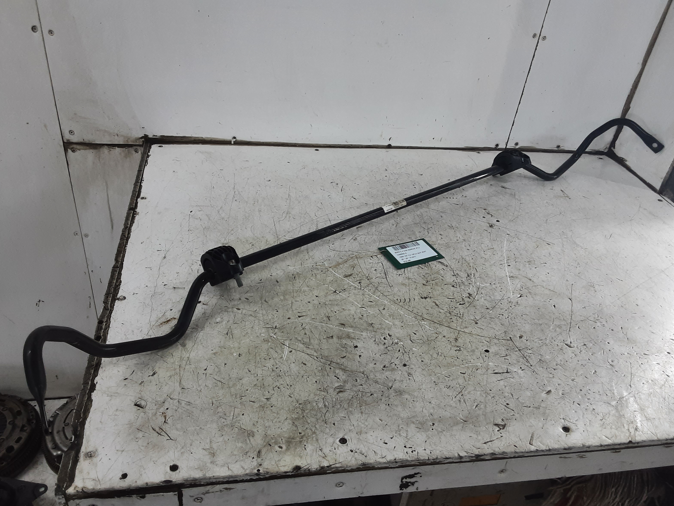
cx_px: 347
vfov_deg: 49.8
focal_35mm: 28
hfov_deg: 63.4
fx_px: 545
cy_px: 259
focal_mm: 2.91
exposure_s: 1/50
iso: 80
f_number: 1.9
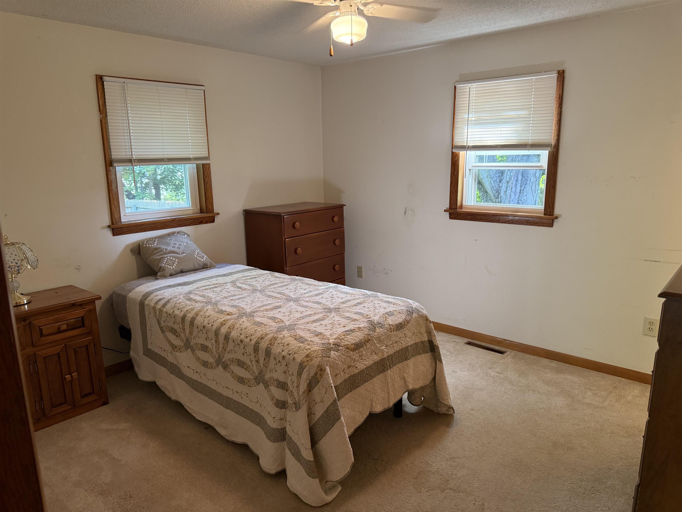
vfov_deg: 56.8
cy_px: 256
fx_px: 473
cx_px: 341
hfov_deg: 71.6
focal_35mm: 24
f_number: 1.78
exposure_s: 1/120
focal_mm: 6.76
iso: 400
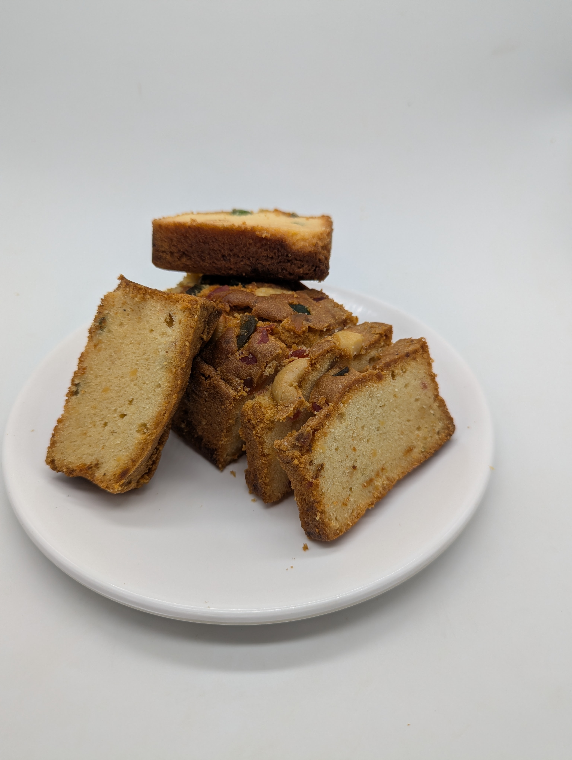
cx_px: 286
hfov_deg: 56.9
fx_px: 527
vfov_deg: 71.5
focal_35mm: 24
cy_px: 380
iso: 45
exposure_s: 1/609
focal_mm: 6.81
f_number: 1.85
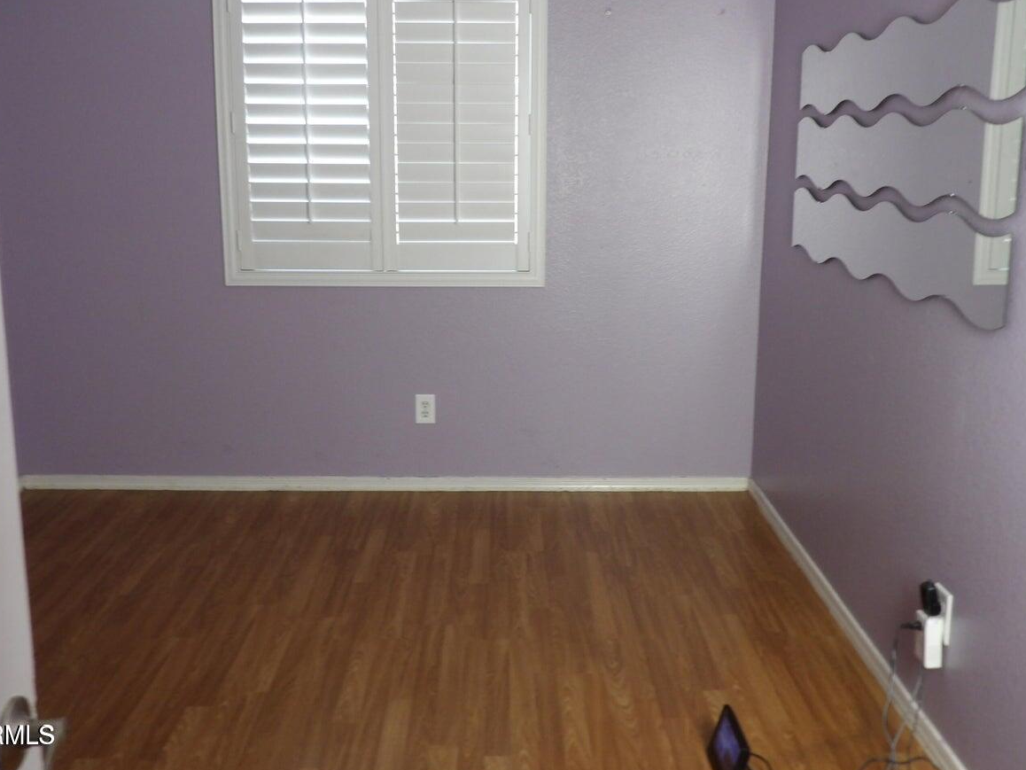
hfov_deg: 55.3
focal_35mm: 33
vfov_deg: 42.8
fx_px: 978
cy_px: 323
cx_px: 507
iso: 200
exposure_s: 1/19
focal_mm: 5
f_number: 3.4
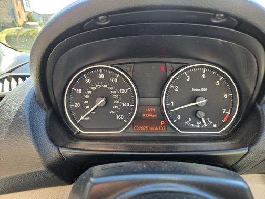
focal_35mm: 23
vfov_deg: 58.9
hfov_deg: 73.9
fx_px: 176
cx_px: 132
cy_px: 100
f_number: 1.8
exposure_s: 1/180
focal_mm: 5.4
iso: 80
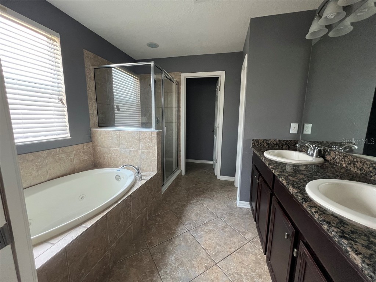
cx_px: 188
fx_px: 141
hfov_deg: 106.2
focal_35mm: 13
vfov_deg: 89.9
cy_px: 141
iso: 320
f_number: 1.8
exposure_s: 1/60
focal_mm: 1.57
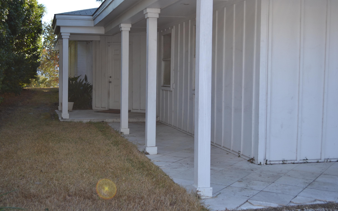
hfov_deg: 41.1
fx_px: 451
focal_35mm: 49
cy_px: 104
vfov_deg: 26.3
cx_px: 169
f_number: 5.6
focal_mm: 32
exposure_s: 1/125
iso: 100
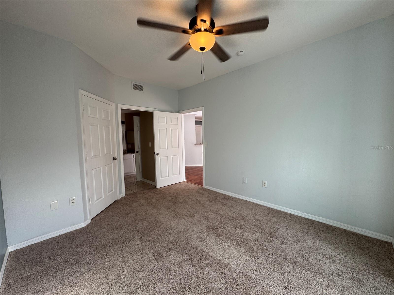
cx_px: 197
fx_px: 159
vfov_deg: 85.7
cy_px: 148
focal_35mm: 14
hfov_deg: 102.1
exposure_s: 1/99
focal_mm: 2.22
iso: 64
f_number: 2.2
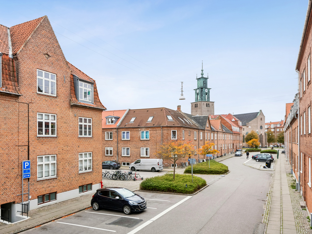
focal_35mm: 29
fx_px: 261
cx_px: 138
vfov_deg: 48.2
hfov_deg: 61.5
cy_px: 117
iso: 800
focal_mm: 26
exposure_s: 1/200
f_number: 11
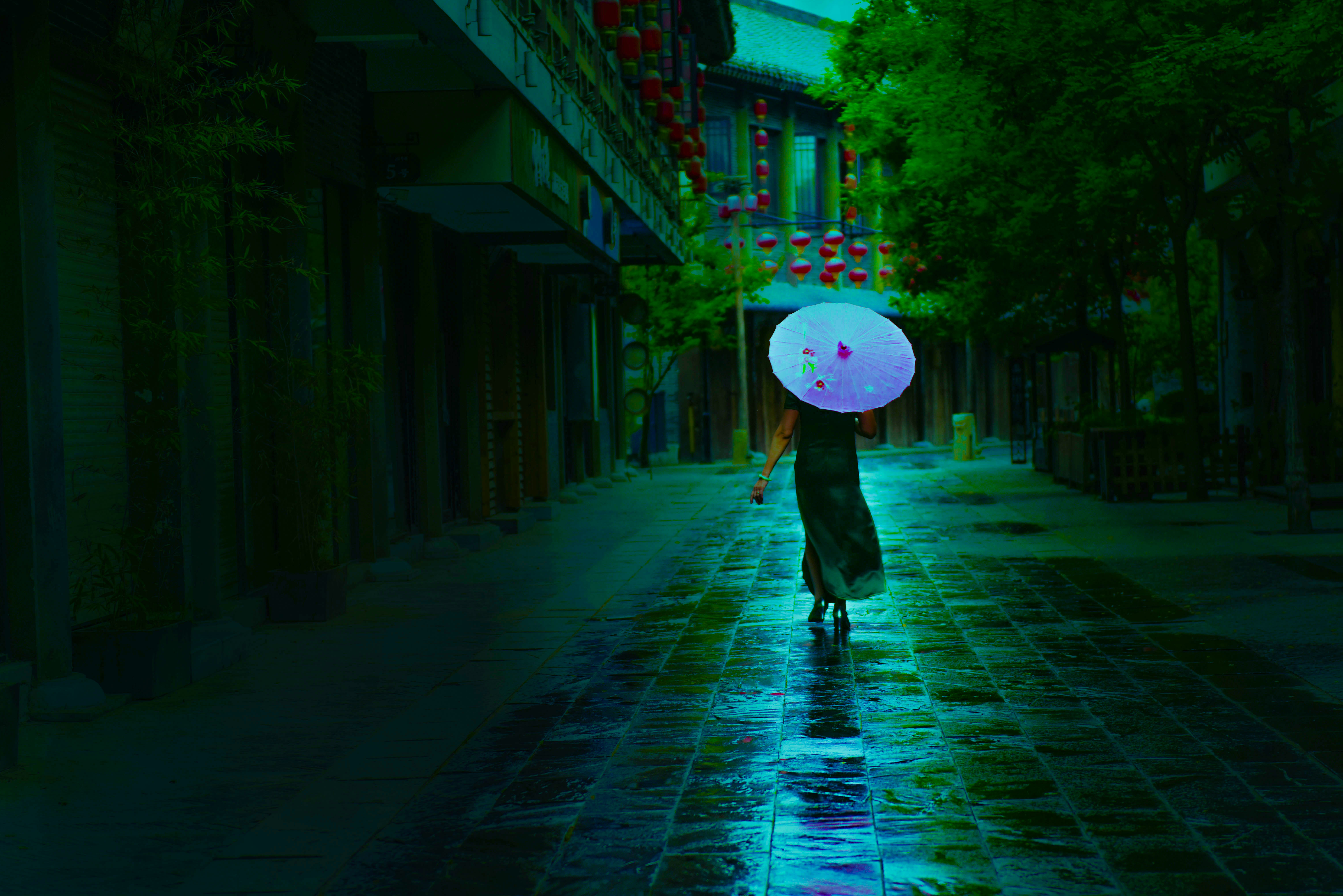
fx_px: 3172
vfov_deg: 16.1
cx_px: 728
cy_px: 472
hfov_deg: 23.9
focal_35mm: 85
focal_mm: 70
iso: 500
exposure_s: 1/100
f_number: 2.8
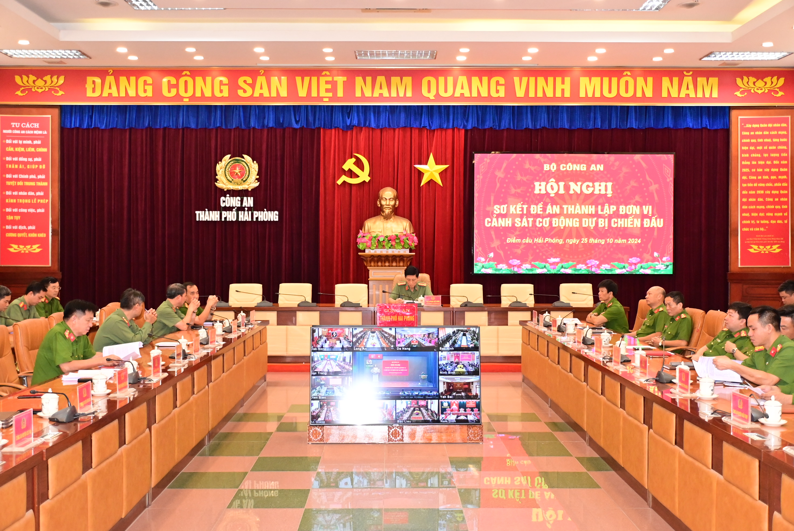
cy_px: 266
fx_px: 883
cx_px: 397
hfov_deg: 48.4
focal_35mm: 40
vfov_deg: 33.5
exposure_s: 1/200
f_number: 4
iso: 3200
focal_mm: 27
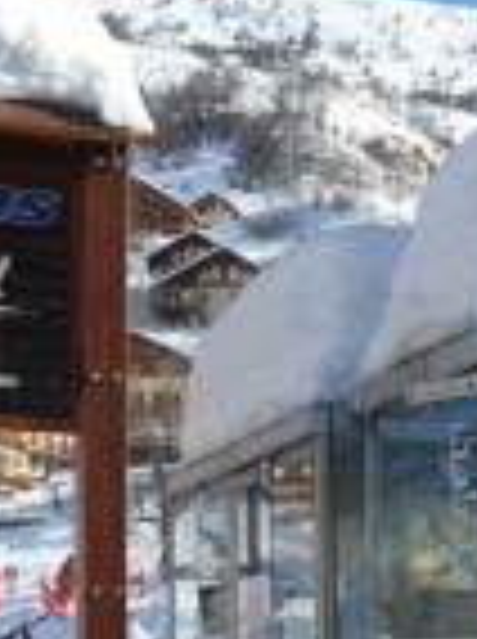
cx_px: 495
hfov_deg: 16.2
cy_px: 562
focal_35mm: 89
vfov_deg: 21.6
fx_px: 1640
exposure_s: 1/180
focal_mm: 6.3
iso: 80
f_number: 8.2
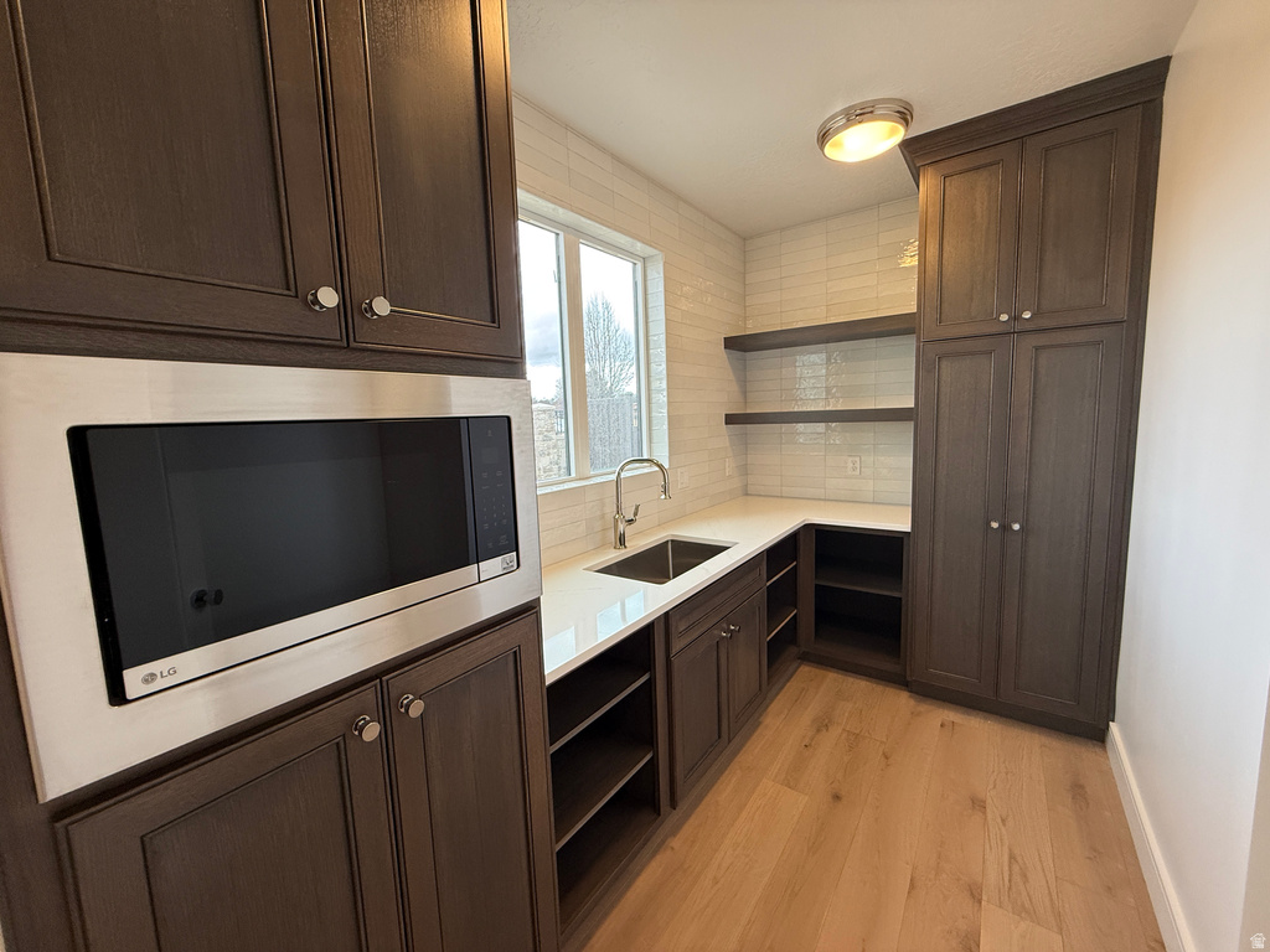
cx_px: 635
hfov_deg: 102.1
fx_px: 514
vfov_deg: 85.7
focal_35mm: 14
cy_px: 476
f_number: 2.2
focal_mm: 2.22
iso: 125
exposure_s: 1/120
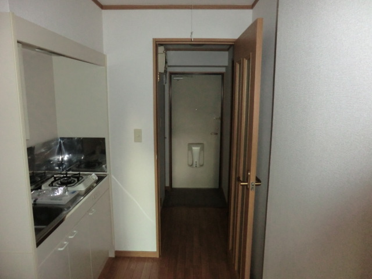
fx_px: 258
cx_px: 186
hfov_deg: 71.6
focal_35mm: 24
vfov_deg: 56.8
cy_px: 140
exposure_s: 1/15
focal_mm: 4.3
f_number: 3.2
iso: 400
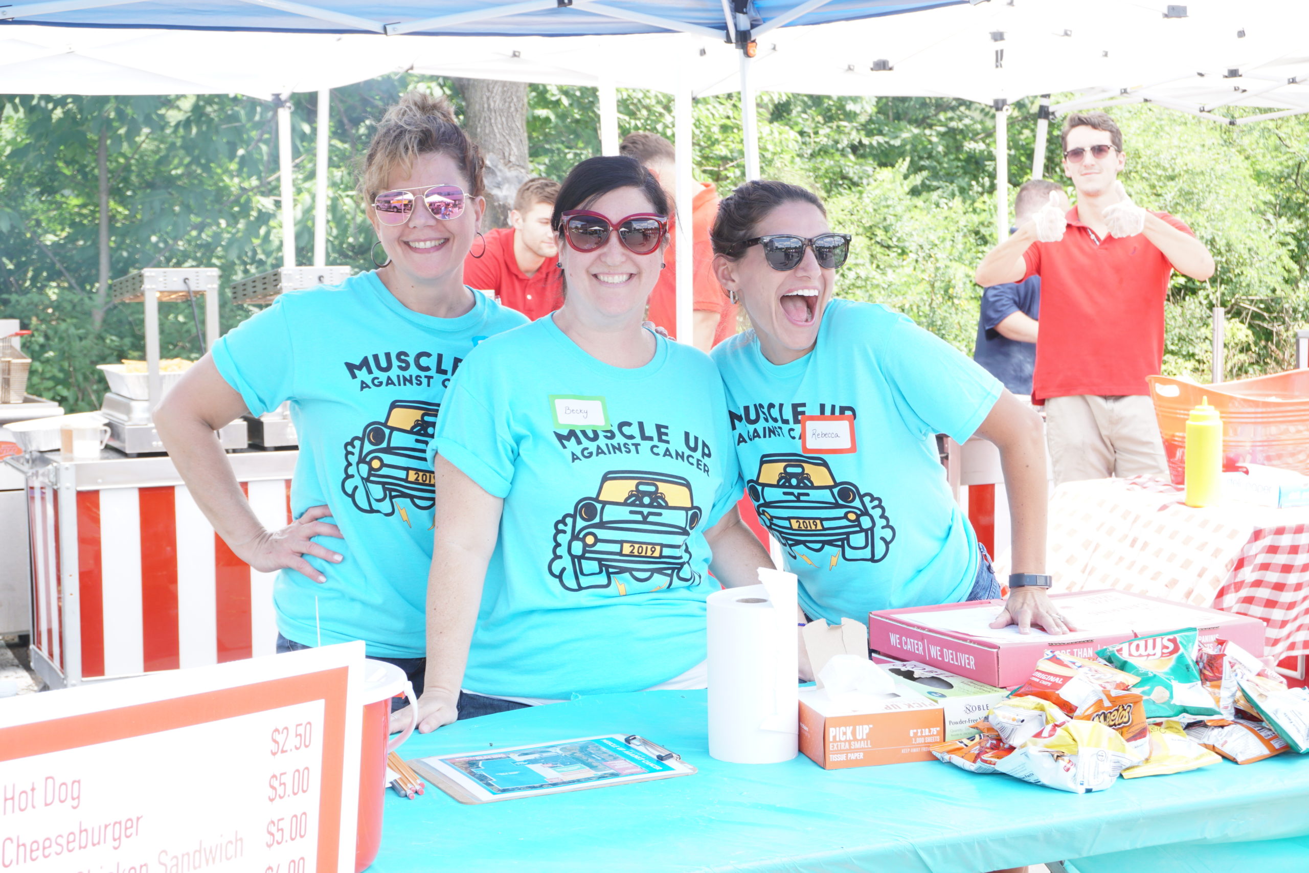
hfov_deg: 35.1
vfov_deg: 23.8
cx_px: 654
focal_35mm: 57
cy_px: 436
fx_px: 2073
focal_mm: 38
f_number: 8
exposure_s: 1/60
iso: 200
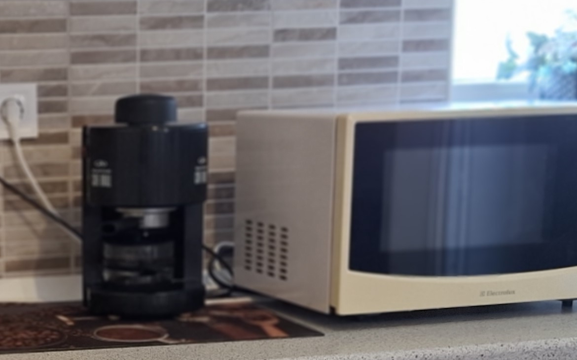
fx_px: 1337
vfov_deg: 14.9
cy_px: 426
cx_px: 20
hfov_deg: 23.5
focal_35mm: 85
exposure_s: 1/50
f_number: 1.8
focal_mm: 5.54
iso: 250
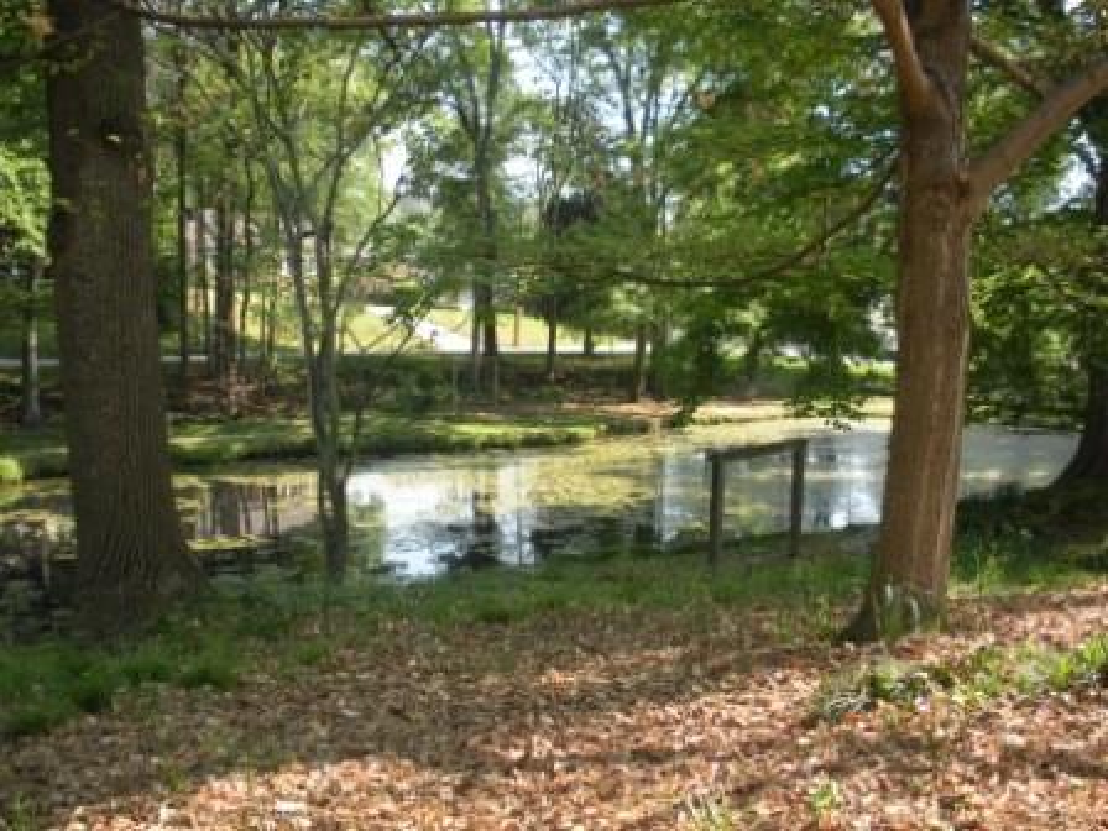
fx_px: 1120
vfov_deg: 40.7
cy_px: 416
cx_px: 554
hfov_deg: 52.6
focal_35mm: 35
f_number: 3.5
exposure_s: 1/121
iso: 64
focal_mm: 6.3
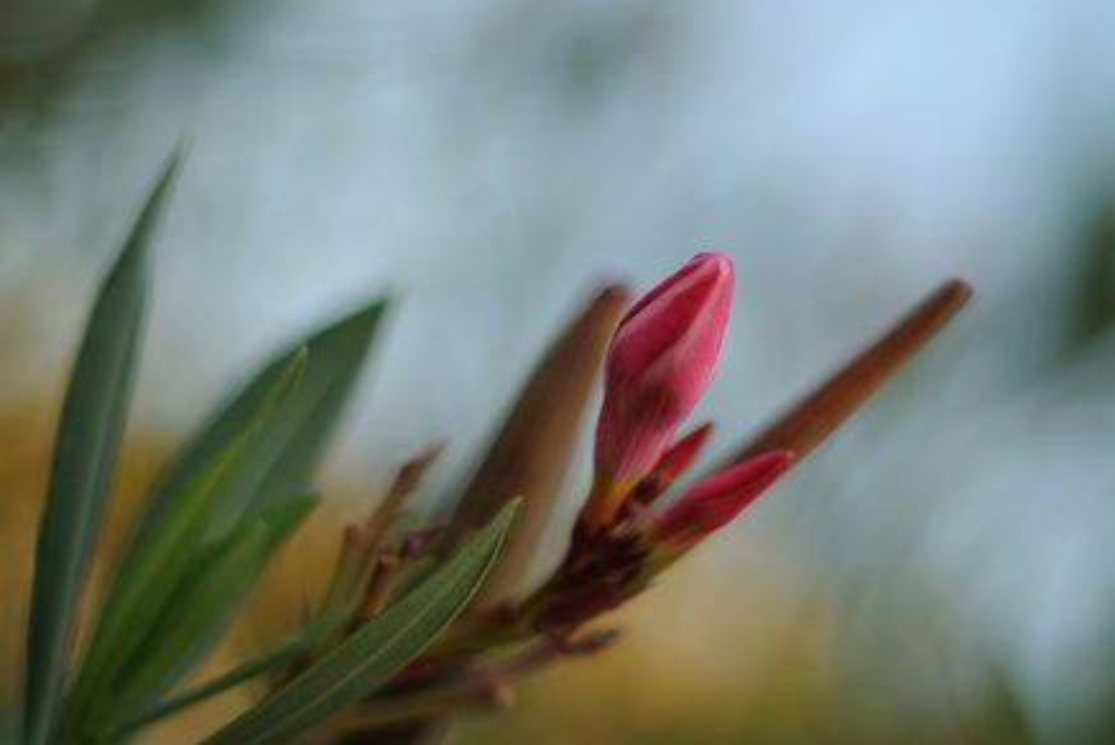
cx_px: 643
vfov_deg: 13.3
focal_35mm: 103
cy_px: 361
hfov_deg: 19.8
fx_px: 3192
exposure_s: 1/1600
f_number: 1.8
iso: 100
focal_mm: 50
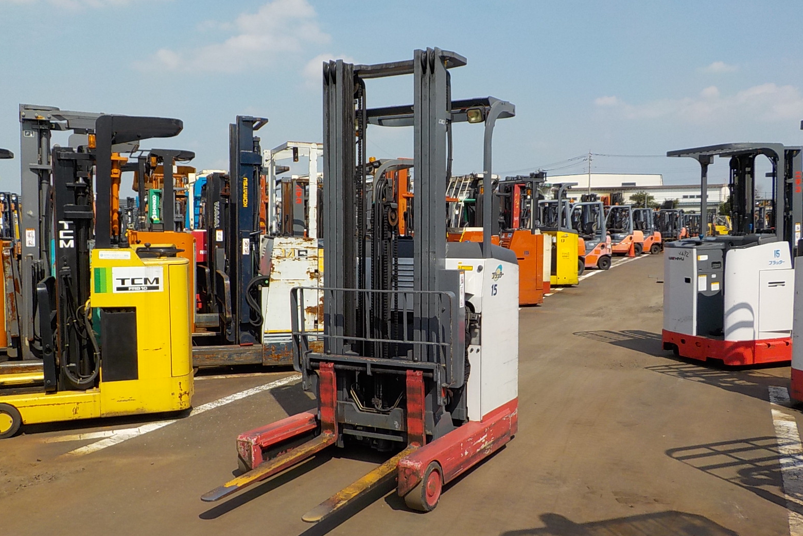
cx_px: 405
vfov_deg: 41.1
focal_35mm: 32
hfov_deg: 58.7
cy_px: 276
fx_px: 714
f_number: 3.3
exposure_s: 1/1250
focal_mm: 4.1
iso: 125
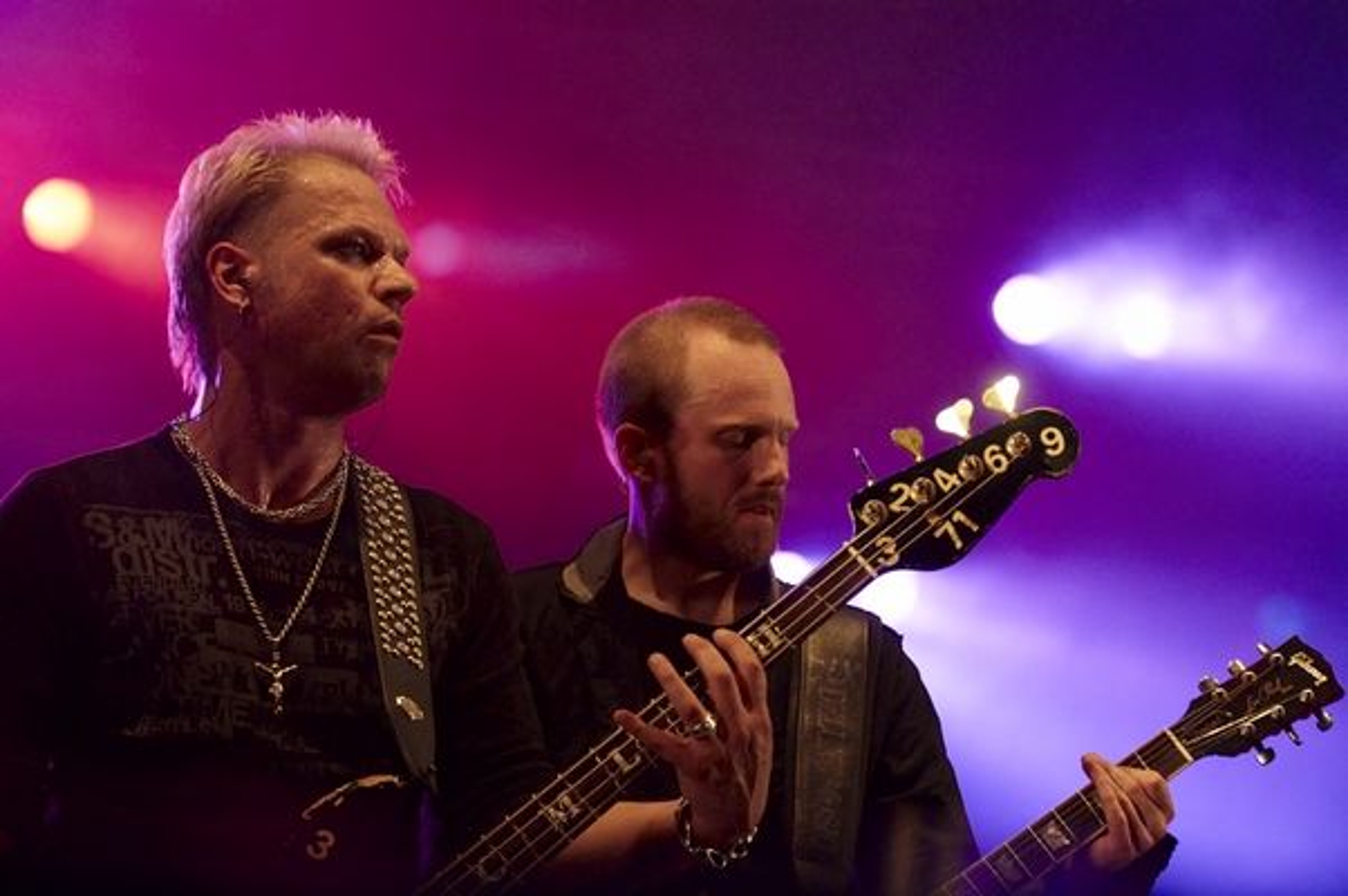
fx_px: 3927
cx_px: 674
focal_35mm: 105
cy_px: 448
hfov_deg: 19.5
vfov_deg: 13.0
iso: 1600
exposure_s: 1/100
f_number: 2.8
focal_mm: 70
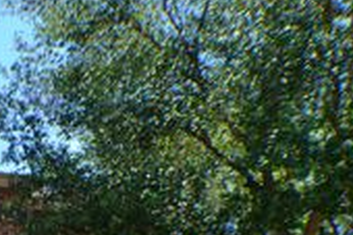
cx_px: -44
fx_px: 950
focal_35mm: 97
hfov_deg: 20.0
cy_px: 305
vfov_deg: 13.6
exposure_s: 1/320
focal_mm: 22
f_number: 10
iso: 400
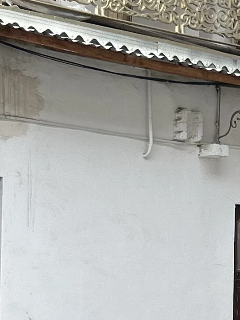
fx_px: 1341
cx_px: 335
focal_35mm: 145
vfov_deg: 13.5
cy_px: 267
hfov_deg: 10.0
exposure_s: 1/658
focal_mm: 5.7
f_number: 1.5
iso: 50
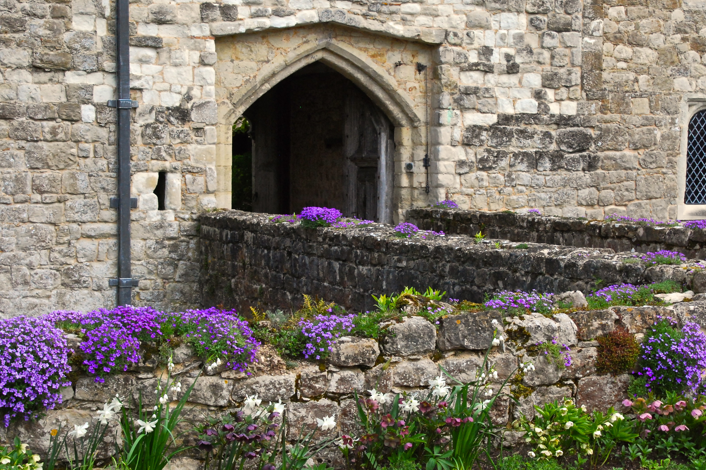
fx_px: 1392
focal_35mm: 71
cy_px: 250
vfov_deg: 19.2
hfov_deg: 28.4
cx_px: 397
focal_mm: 40
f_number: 11
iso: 800
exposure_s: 1/400
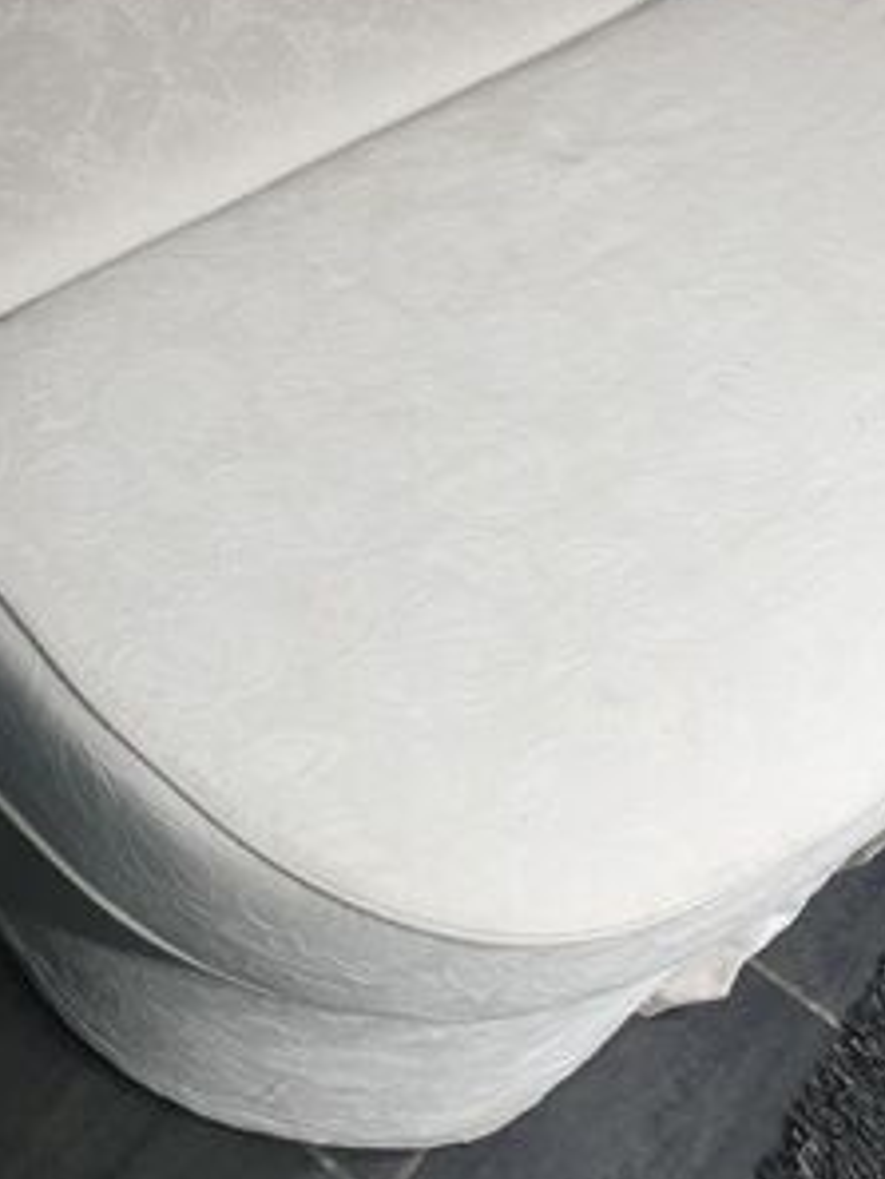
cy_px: 131
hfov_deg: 25.6
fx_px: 1908
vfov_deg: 32.7
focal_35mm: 56
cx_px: 147
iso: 200
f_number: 1.5
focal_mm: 4.3
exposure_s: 1/50
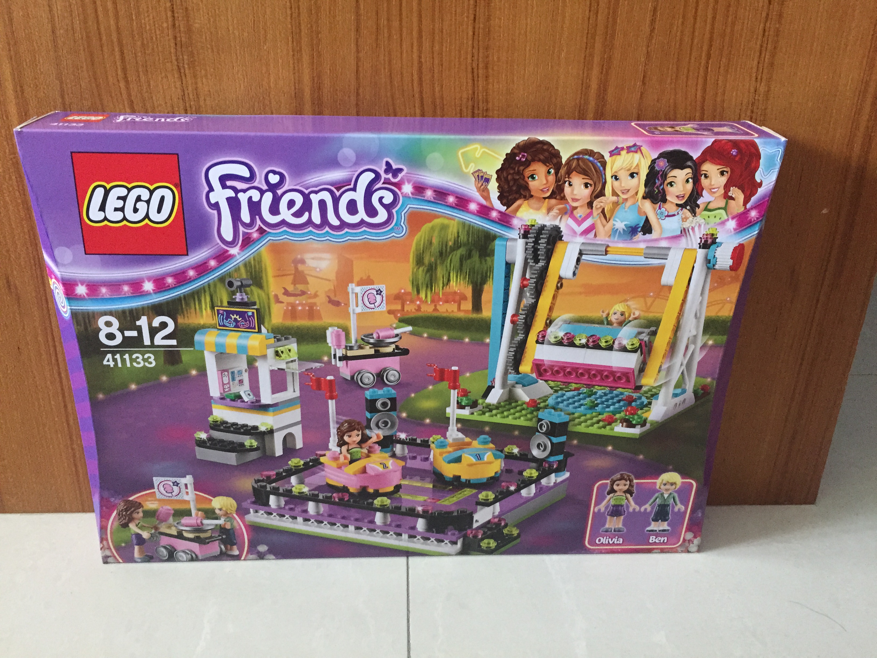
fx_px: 735
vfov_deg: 48.2
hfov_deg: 61.7
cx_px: 438
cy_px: 329
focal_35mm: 29
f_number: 2.2
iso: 250
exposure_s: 1/17
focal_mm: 4.15
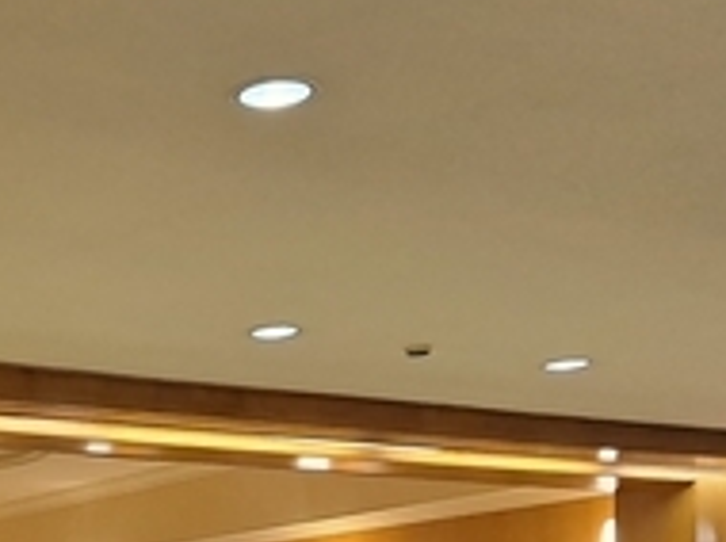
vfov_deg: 16.7
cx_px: -183
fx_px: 1697
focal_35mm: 81
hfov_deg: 22.0
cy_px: 779
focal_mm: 5.23
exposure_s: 1/60
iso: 200
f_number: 1.8
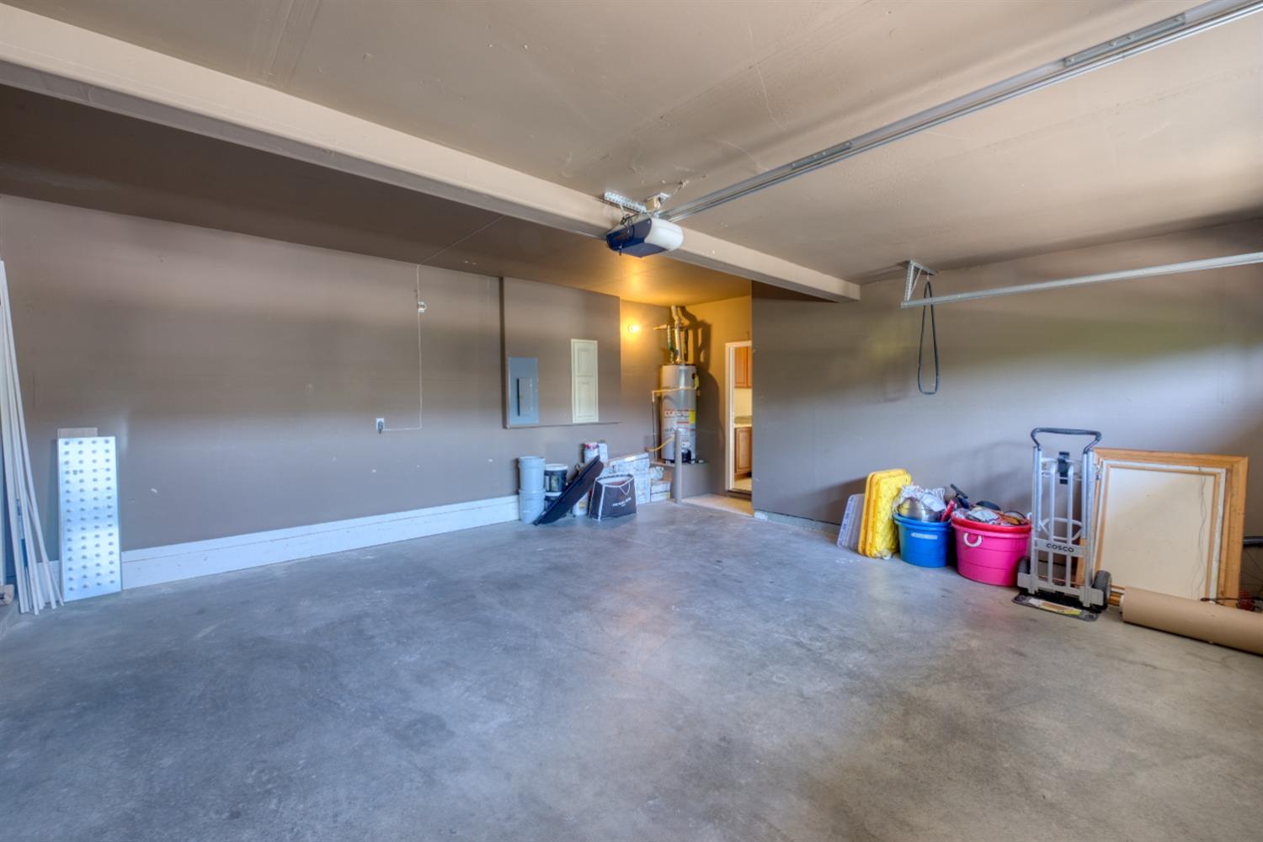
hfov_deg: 104.3
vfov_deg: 81.2
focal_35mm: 14
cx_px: 632
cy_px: 421
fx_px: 491
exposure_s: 1/3
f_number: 10
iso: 400
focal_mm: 14
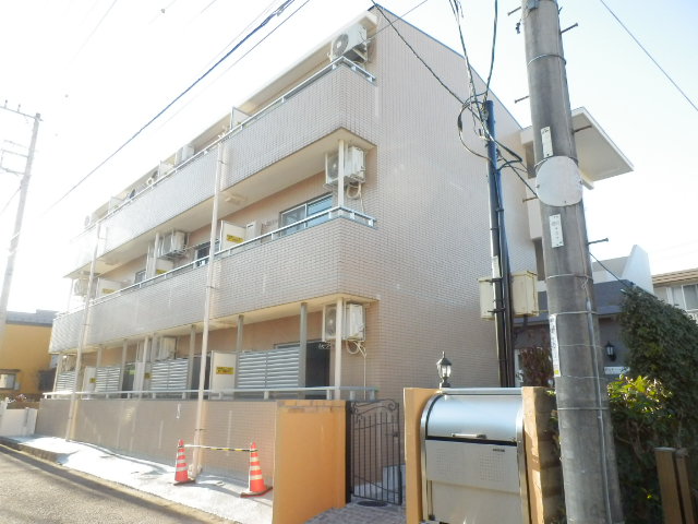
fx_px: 484
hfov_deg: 71.6
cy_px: 262
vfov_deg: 56.8
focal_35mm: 24
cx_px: 349
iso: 800
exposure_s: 1/200
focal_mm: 4.2
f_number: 7.9
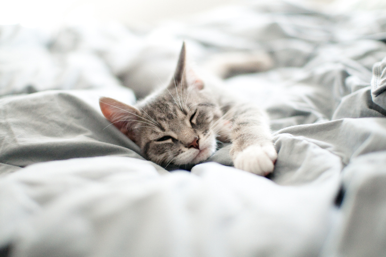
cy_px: 128
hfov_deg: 43.6
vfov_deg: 29.8
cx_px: 193
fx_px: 482
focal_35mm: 45
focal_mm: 30
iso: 2000
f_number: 1.8
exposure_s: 1/250
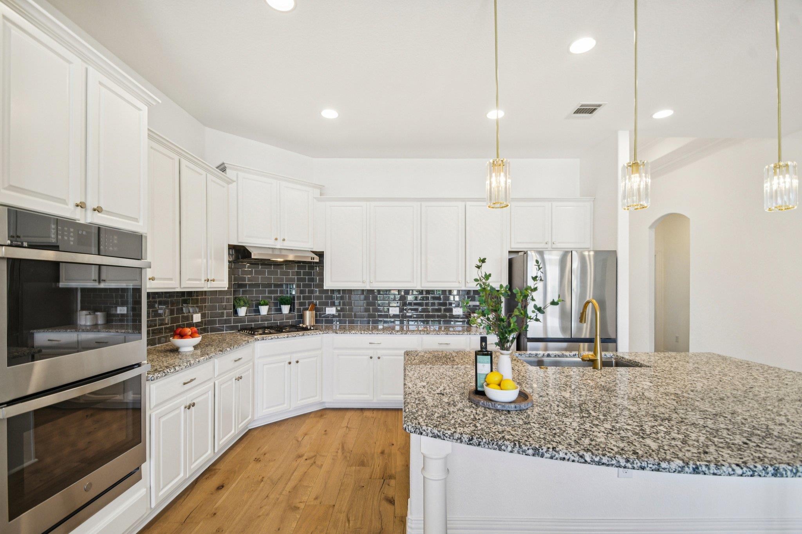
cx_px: 401
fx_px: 334
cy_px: 267
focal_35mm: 15
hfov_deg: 100.4
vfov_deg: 77.3
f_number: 8
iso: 400
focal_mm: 10
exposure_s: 1/15
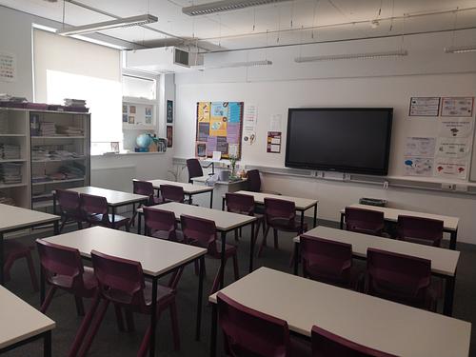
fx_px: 358
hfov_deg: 67.3
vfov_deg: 53.1
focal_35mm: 26
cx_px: 238
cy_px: 178
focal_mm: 4
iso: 20
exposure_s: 1/30
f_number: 1.8
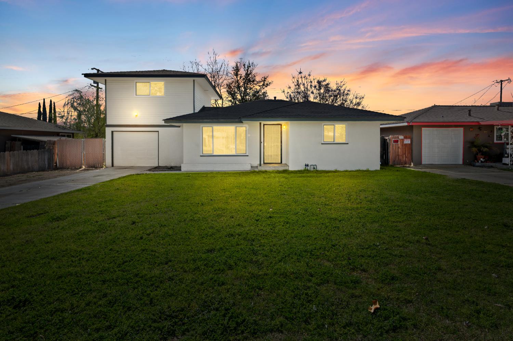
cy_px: 170
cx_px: 256
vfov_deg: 67.3
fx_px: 256
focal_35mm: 18
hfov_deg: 90.0
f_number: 9
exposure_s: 1/160
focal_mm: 18
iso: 250
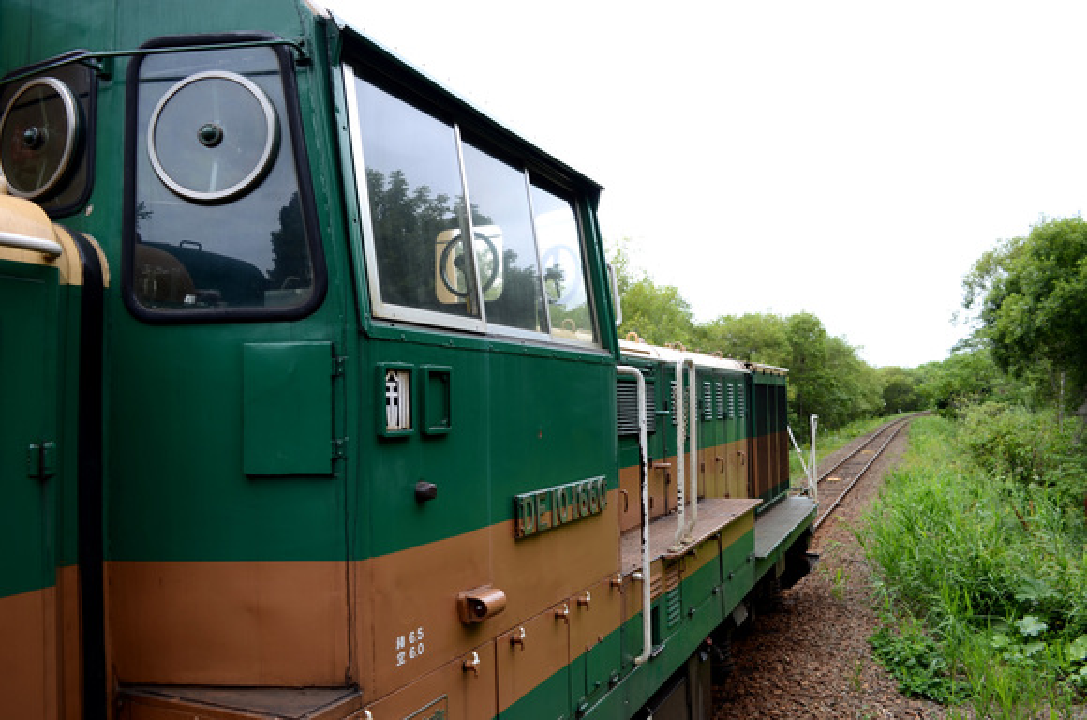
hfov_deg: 67.5
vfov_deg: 47.7
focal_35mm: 27
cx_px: 544
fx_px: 813
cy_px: 360
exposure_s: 1/125
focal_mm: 18
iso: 100
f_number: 5
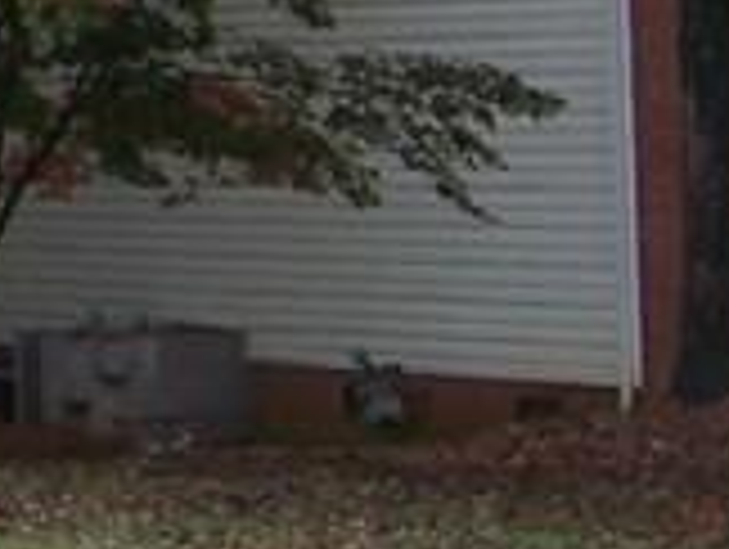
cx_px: -1292
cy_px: -585
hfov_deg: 7.8
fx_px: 4788
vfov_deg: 6.4
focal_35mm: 227
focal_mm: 6.2
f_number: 2.8
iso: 80
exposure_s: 1/250
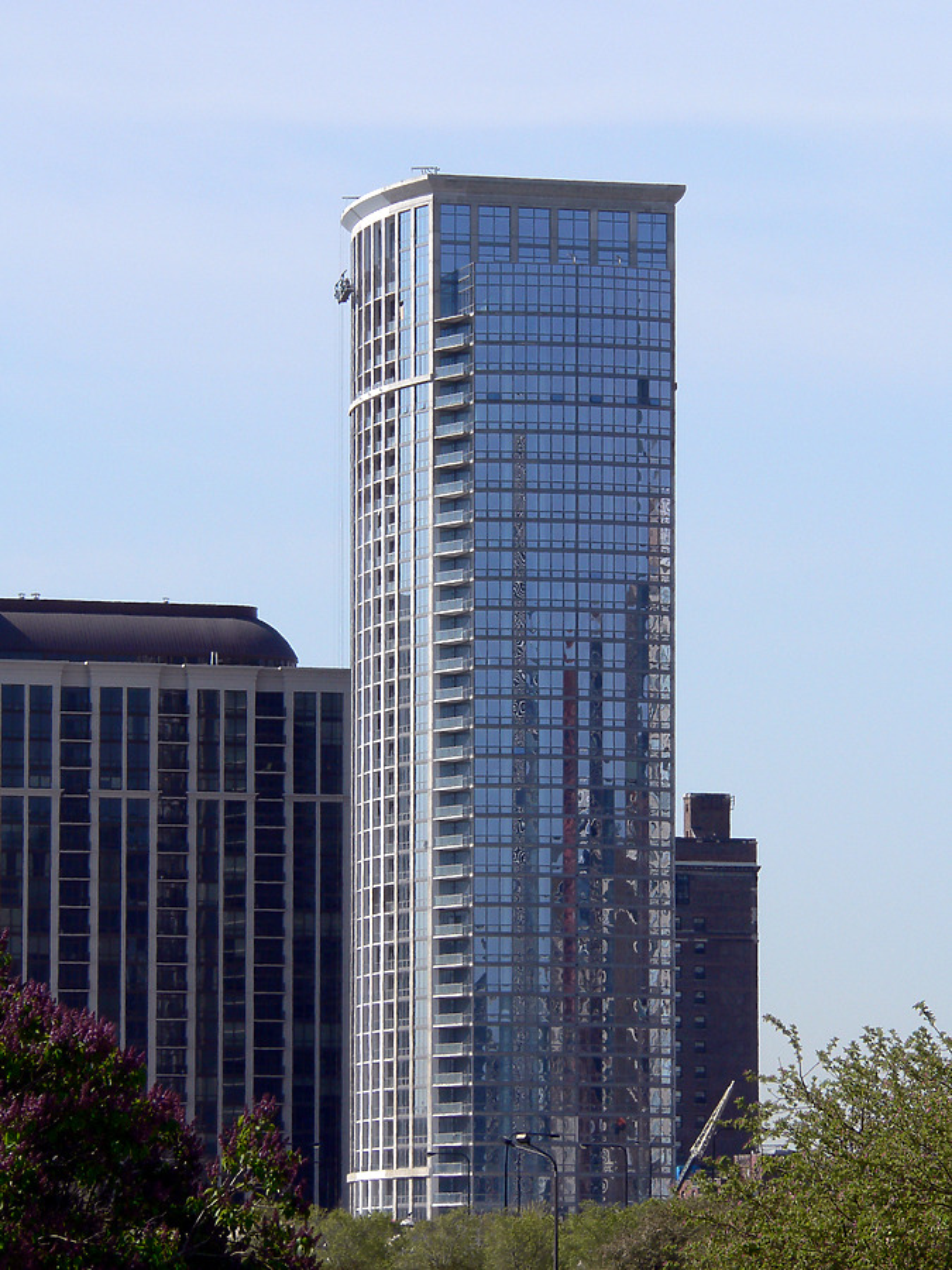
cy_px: 635
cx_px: 476
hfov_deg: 7.2
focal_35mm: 207
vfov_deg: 9.6
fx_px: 7590
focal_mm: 34.4
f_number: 5.6
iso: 80
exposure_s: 1/500
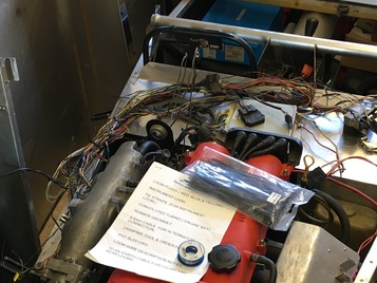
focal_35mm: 52
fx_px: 567
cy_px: 195
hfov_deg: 36.8
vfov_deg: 27.8
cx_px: 206
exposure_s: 1/33
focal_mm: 4.15
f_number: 2.2
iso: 80
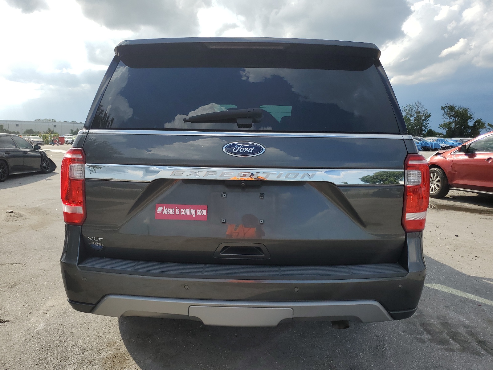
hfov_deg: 67.3
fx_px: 370
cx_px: 246
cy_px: 185
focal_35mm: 26
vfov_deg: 53.1
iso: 50
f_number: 1.5
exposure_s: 1/2500
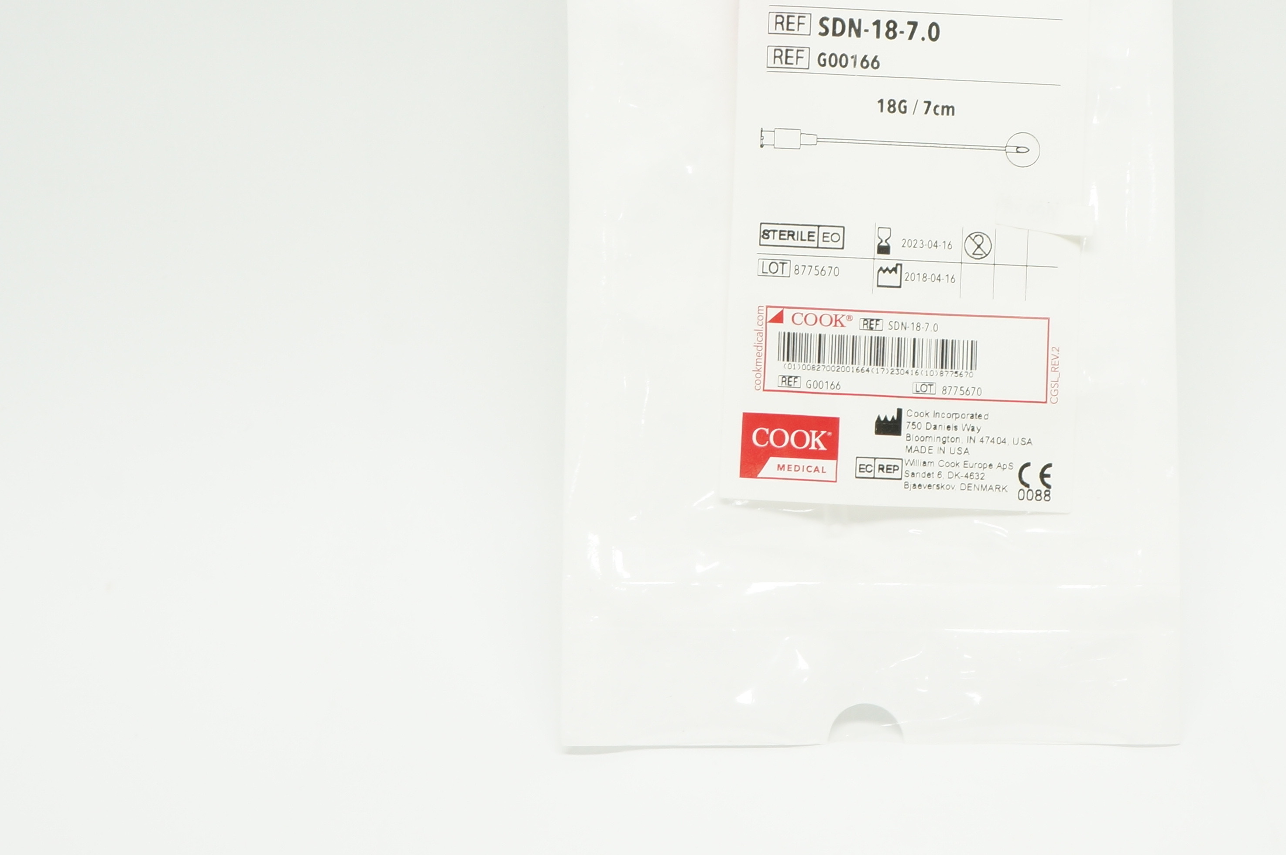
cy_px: 200
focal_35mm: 65
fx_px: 2319
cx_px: 869
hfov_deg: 30.7
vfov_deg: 20.7
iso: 400
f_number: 11
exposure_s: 1/15
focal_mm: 26
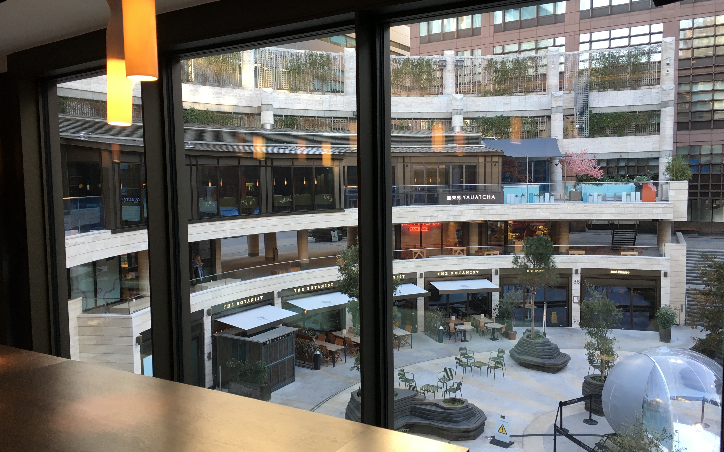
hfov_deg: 61.2
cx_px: 360
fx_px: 612
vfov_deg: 40.6
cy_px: 227
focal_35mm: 31
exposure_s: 1/33
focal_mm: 4.15
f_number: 2.2
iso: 32
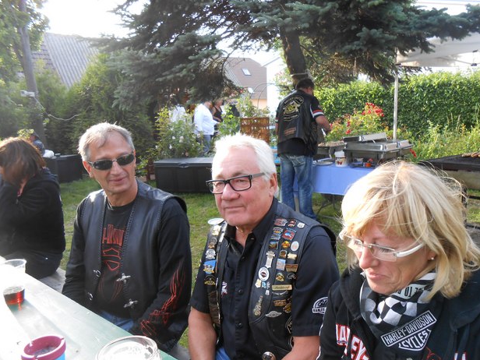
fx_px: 374
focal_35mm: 27
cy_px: 186
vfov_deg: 51.3
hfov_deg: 65.3
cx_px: 248
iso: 80
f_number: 3.5
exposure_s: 1/50
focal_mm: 4.6
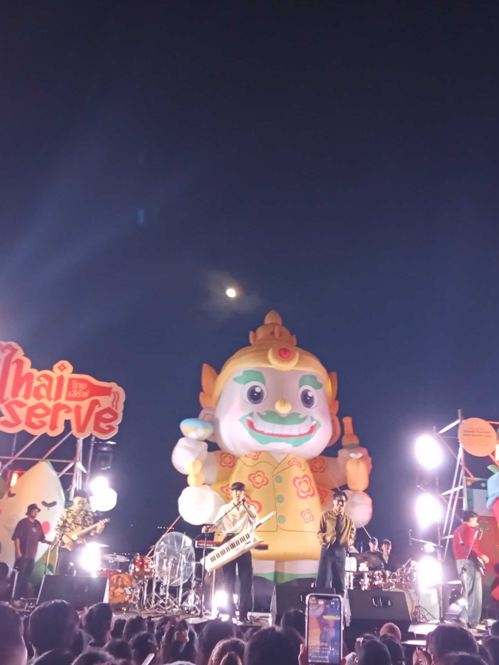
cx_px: 281
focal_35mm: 37
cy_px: 326
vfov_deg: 50.1
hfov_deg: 38.6
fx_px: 711
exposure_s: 1/33.3
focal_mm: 2.79
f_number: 2
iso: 300
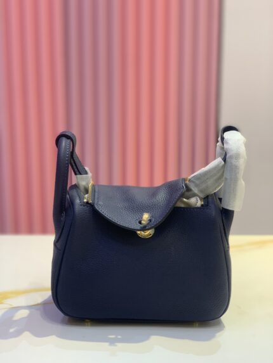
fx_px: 547
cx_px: 136
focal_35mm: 52
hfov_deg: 28.0
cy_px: 182
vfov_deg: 36.8
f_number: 2.4
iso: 64
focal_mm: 6
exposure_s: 1/50
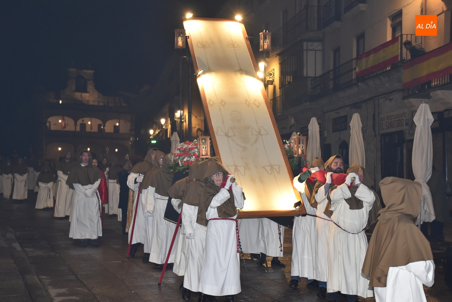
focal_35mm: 57
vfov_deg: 23.8
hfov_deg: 35.0
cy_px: 151
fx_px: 716
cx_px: 226
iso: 800
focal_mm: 38
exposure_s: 1/60
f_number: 4.2
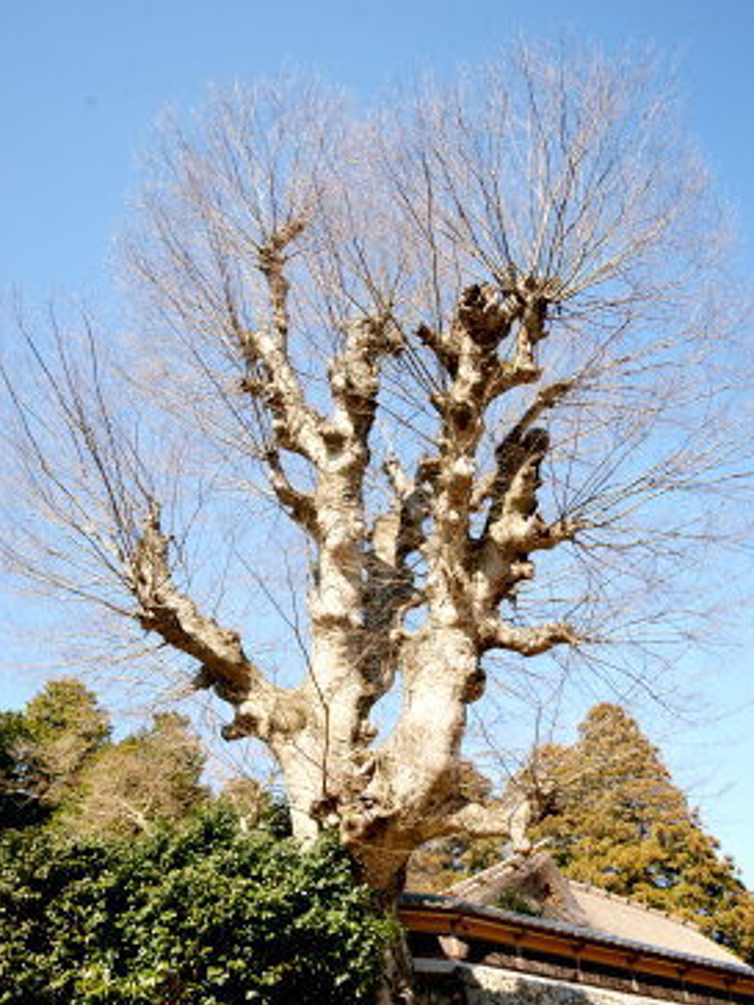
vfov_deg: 61.1
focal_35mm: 29
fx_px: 842
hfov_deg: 48.2
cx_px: 391
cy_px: 603
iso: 320
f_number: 9
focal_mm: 24
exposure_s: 1/100
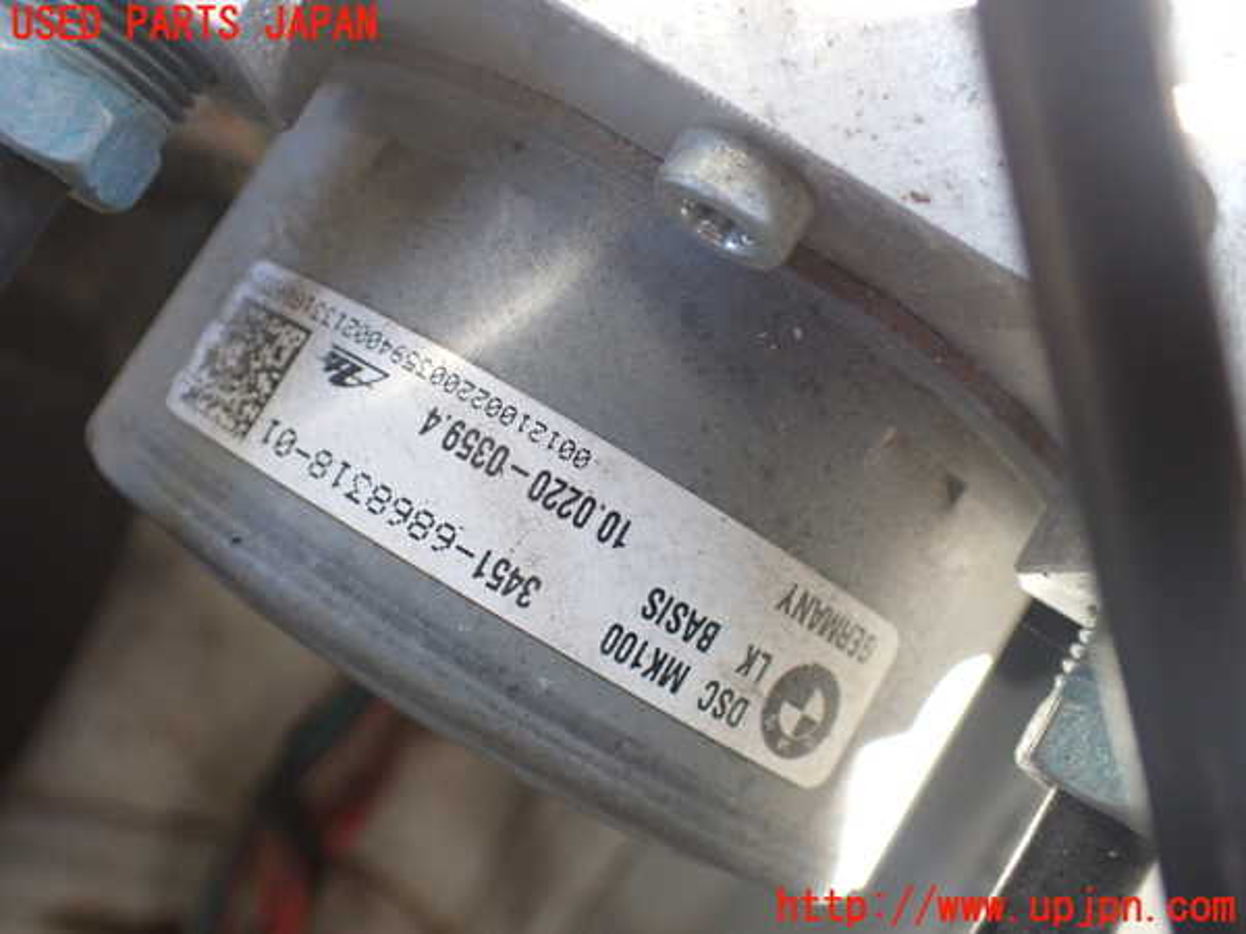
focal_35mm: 32
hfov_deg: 56.8
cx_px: 623
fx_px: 1152
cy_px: 467
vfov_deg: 44.2
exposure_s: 1/125
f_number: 2.4
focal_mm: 5.79
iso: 400
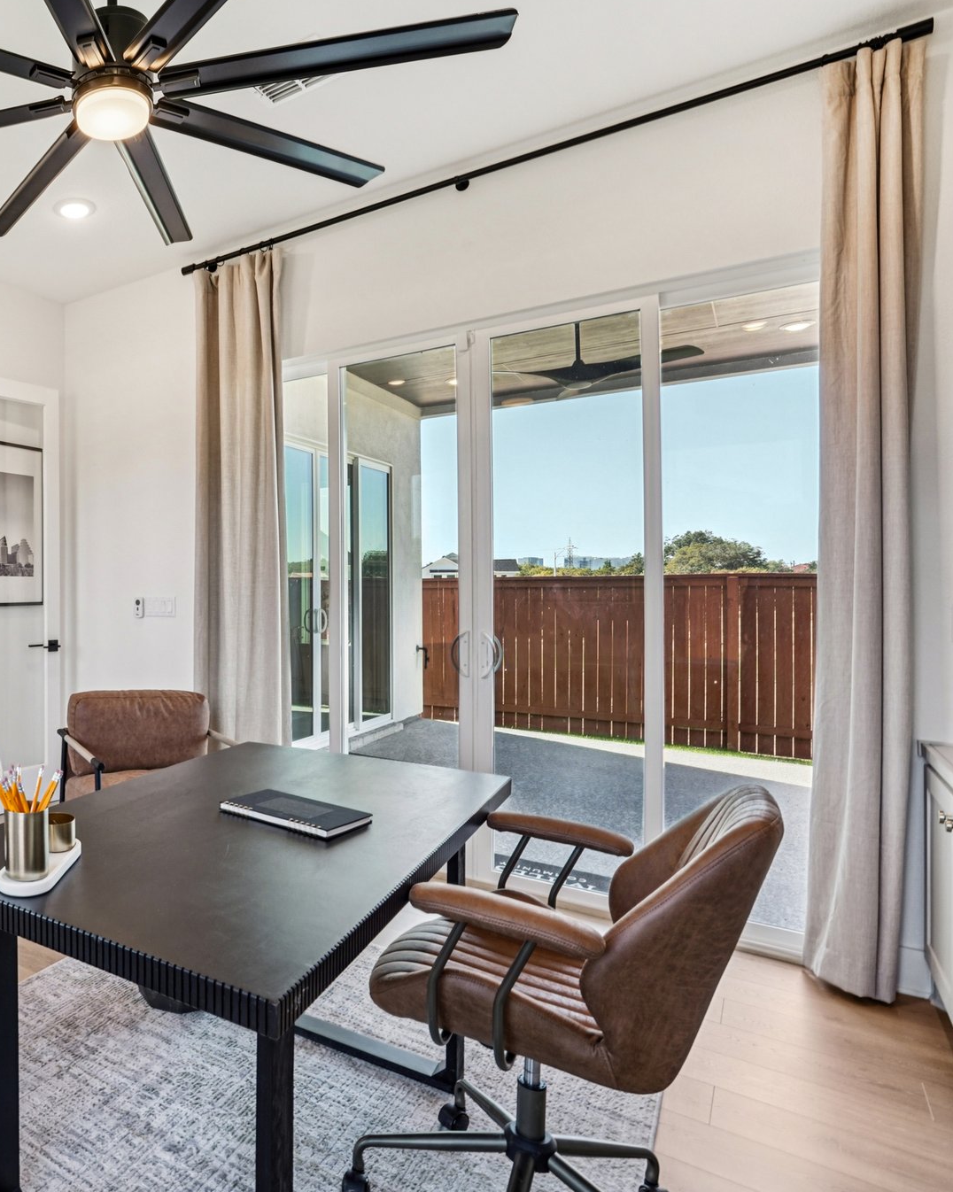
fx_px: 705
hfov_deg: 56.6
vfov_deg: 80.4
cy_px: 592
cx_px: 61
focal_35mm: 20
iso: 400
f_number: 8
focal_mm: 14
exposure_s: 1/60
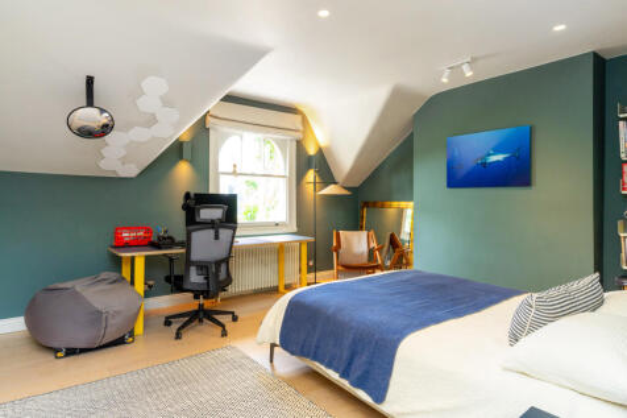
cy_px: 209
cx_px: 314
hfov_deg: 84.0
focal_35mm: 20
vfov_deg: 61.9
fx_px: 348
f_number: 8
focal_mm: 20
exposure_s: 1/13
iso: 400
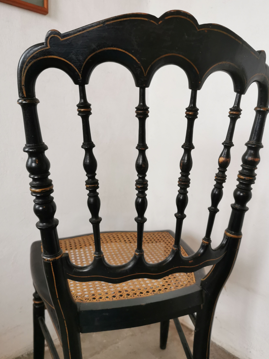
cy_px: 181
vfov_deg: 63.4
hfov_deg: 49.7
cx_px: 134
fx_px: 290
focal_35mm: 28
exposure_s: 1/60
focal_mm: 5.56
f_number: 1.6
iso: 200
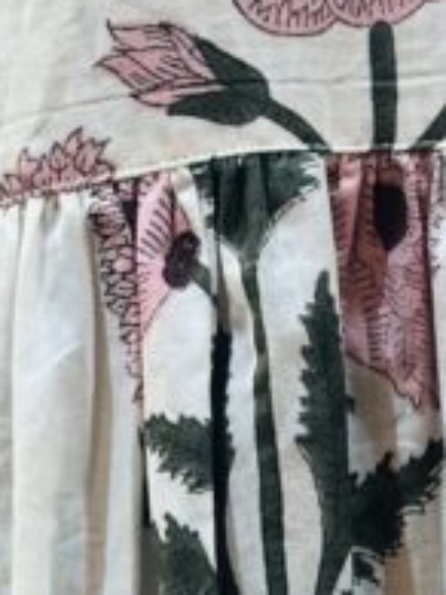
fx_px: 3388
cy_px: 784
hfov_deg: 7.5
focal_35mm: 197
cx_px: 437
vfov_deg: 9.8
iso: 125
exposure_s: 1/95
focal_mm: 6.86
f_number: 1.78
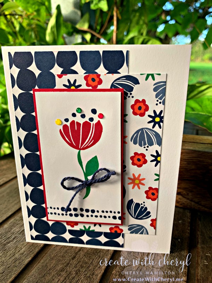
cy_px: 142
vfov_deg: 67.3
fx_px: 212
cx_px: 106
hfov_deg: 53.1
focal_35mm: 26
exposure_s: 1/121
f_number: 1.8
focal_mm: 4.25
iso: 50
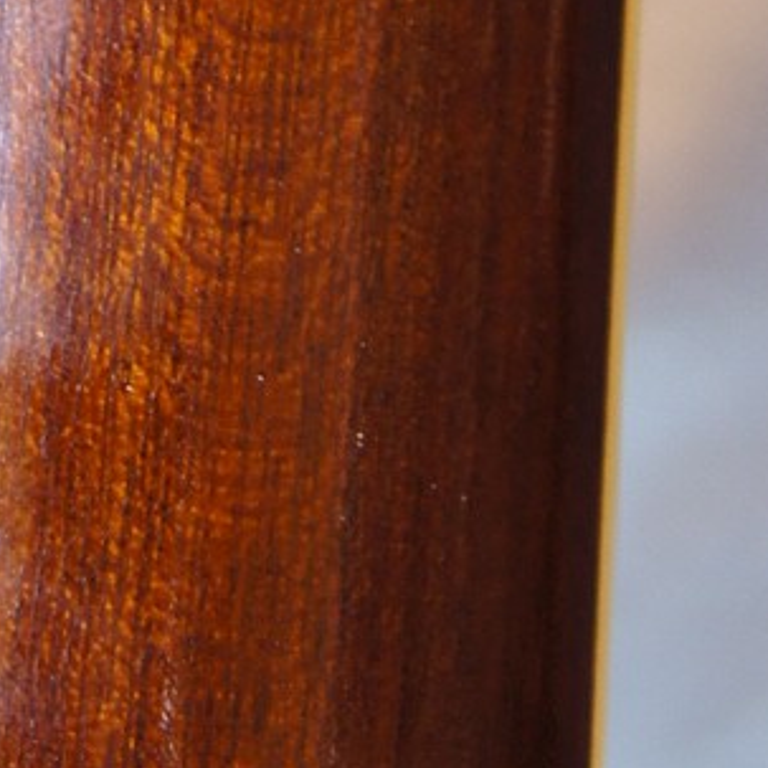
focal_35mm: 528
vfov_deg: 3.2
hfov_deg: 3.3
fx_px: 13258
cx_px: 340
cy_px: -1957
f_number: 5.6
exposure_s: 1/1.67
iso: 100
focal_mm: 55
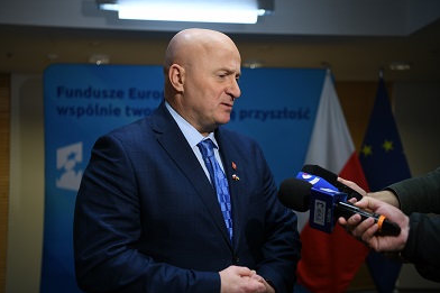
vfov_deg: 27.5
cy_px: 147
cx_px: 221
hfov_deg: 40.4
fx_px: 599
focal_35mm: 49
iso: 125
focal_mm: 48
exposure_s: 1/80
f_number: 2.8
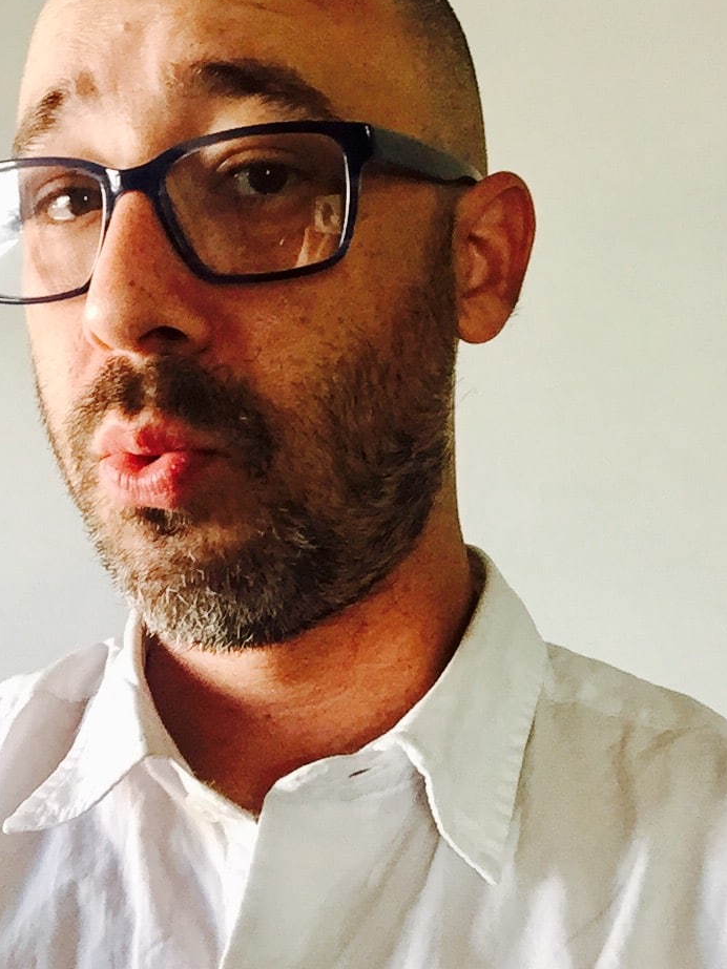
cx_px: 300
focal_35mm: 43
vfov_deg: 43.2
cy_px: 314
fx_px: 1204
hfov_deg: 33.5
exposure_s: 1/30
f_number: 2.2
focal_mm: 2.65
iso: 200
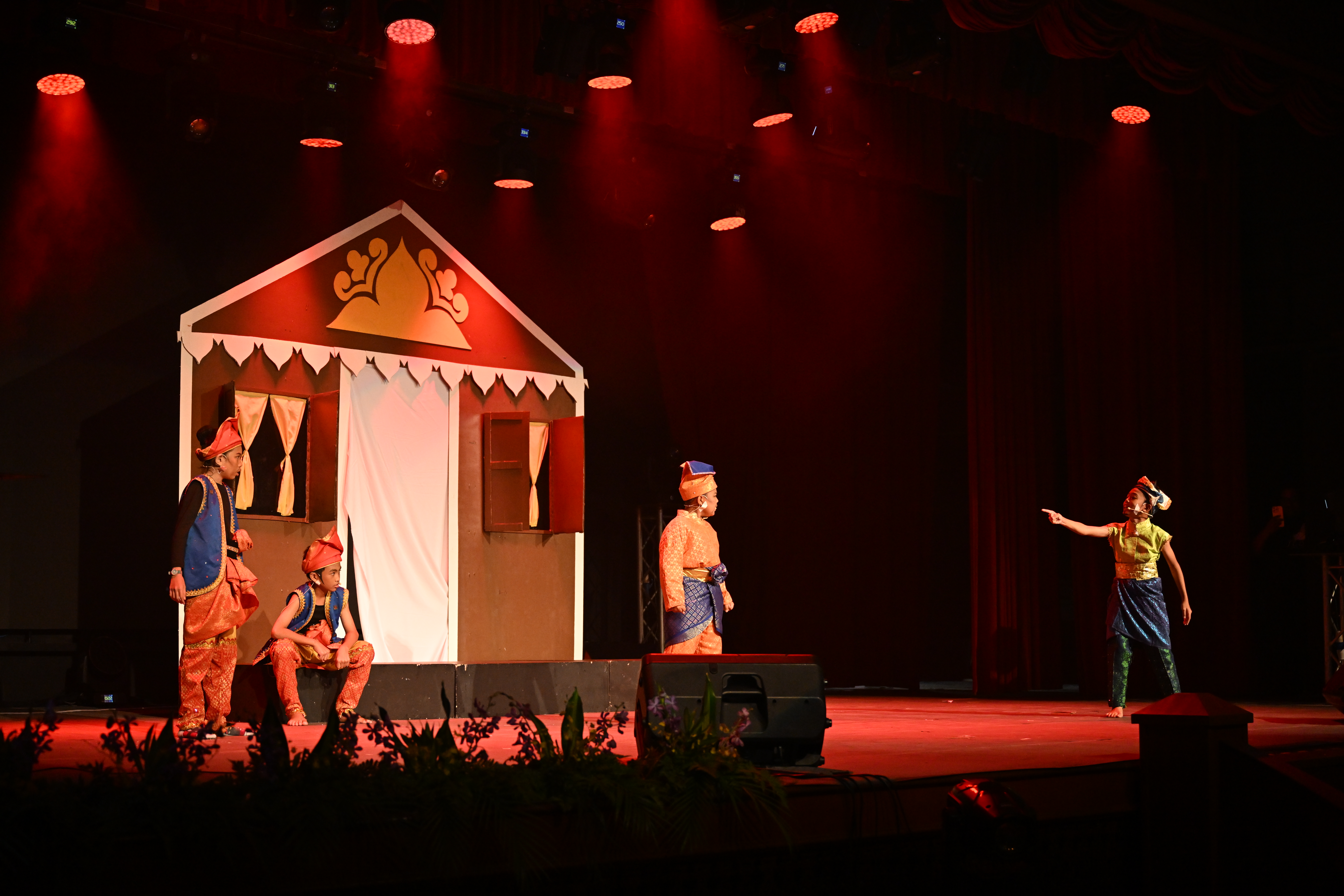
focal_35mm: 55
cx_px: 672
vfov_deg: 24.6
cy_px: 448
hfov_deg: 36.2
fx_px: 2053
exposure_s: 1/320
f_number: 3.2
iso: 3200
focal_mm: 55
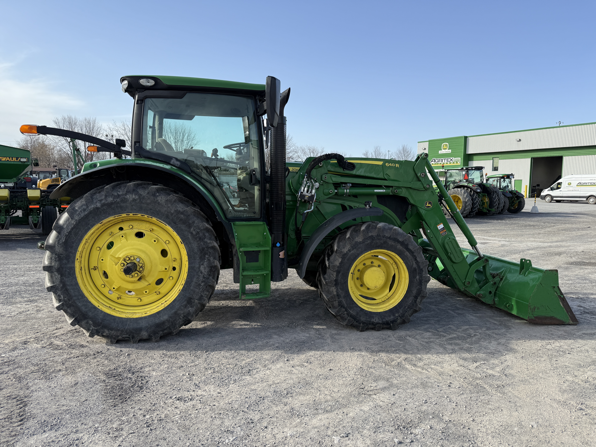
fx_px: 413
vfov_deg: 56.8
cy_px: 224
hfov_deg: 71.6
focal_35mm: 24
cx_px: 298
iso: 80
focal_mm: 6.76
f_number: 1.78
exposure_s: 1/2232
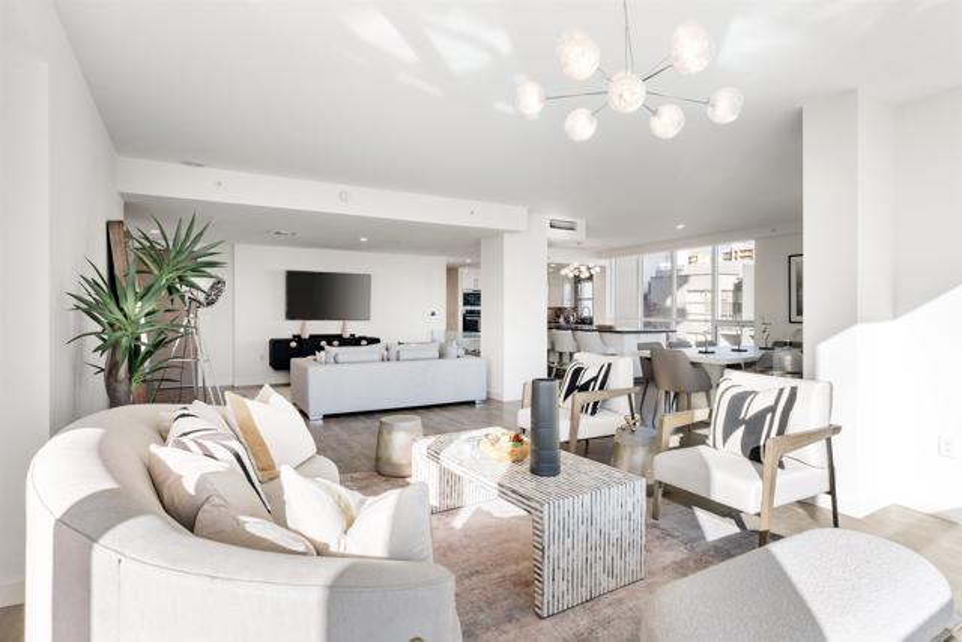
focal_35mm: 18
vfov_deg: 67.4
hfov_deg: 90.0
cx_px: 481
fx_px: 481
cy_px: 321
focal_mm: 12
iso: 125
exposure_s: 1/15
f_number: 8
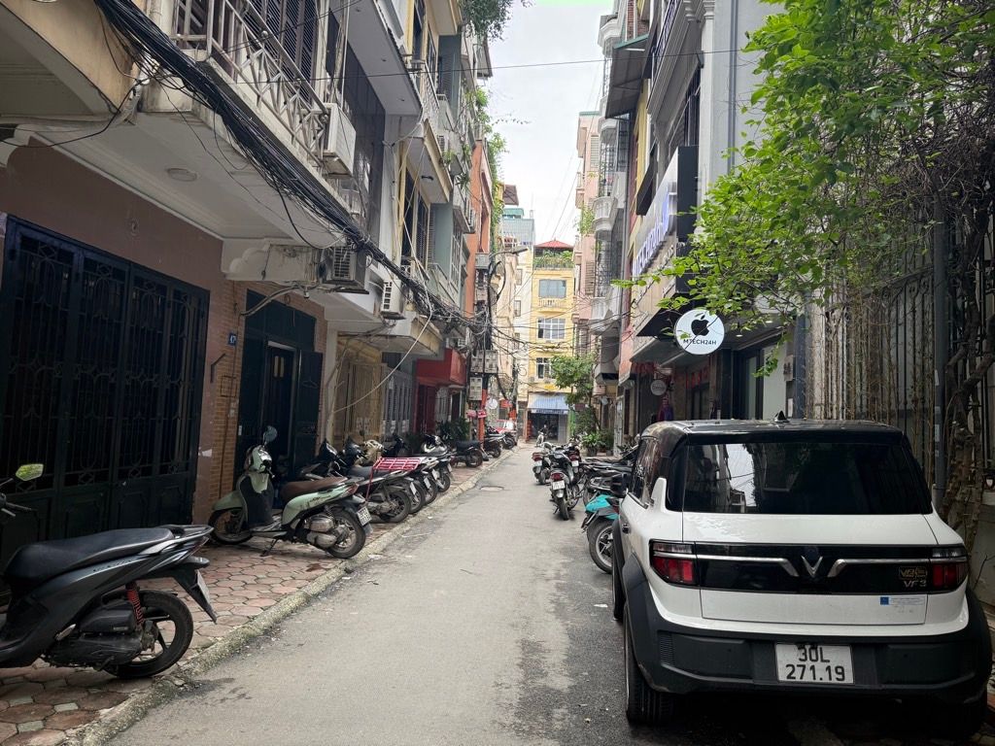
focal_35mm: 24
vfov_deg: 56.8
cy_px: 373
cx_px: 498
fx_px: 690
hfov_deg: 71.6
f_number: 1.78
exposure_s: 1/167
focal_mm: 6.76
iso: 100
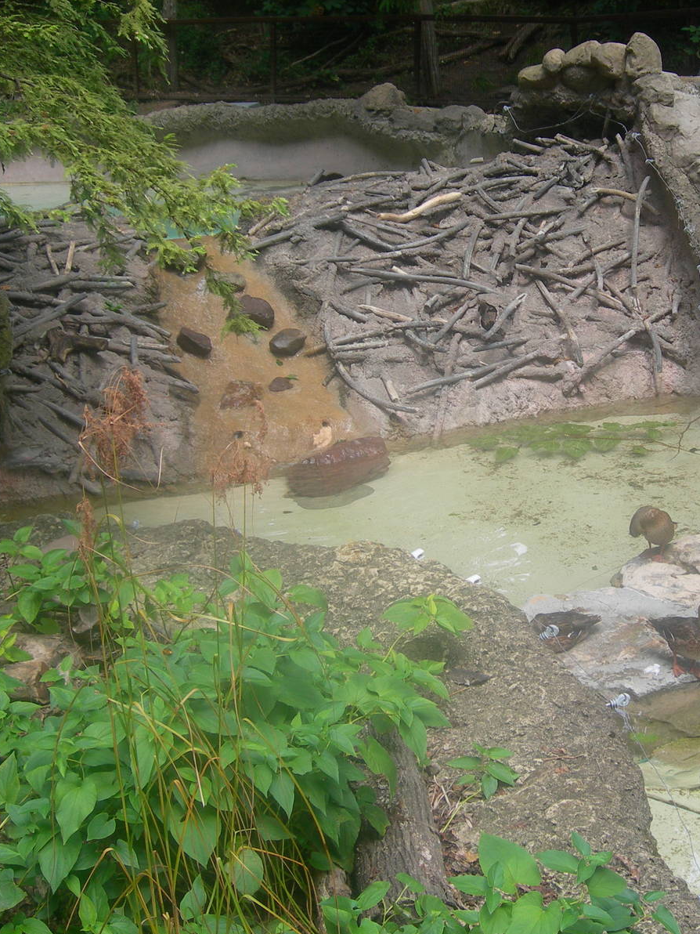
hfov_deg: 28.3
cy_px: 469
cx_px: 489
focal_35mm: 51
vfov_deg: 37.5
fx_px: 1375
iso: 50
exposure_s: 1/225
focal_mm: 7.8
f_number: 2.8
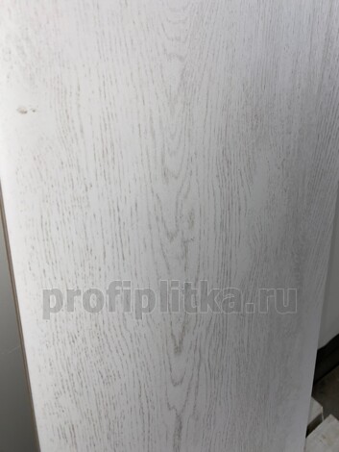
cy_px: 226
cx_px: 170
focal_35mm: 26
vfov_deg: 67.3
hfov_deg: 53.1
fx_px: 339
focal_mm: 4.25
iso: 32
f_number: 1.8
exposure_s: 1/76
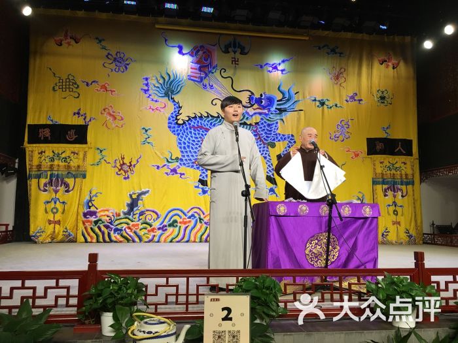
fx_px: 384
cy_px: 172
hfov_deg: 61.7
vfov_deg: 48.2
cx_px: 229
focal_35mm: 29
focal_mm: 4.15
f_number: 2.2
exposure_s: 1/33
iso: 64
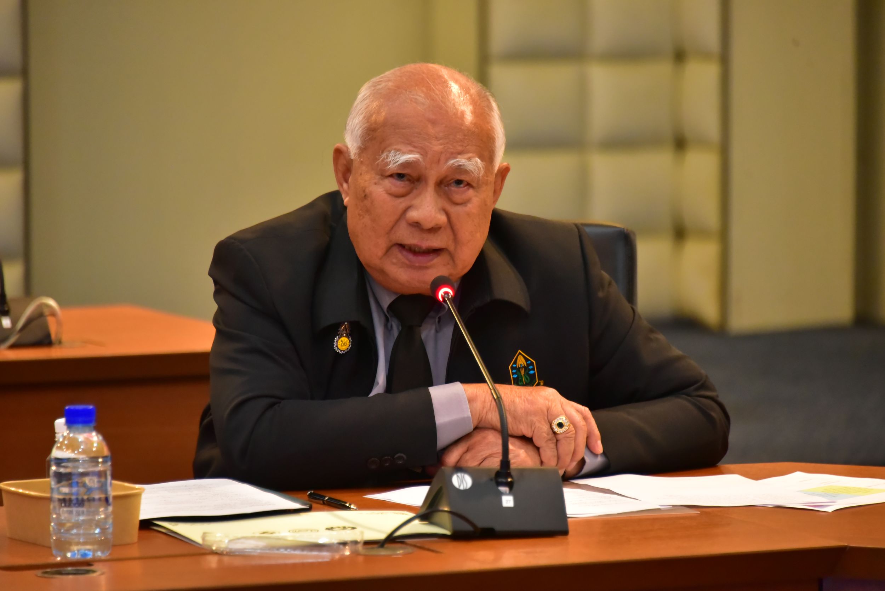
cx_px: 442
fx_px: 6148
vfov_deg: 5.5
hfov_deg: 8.2
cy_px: 296
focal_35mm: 250
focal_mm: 250
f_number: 5.6
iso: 6400
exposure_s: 1/125
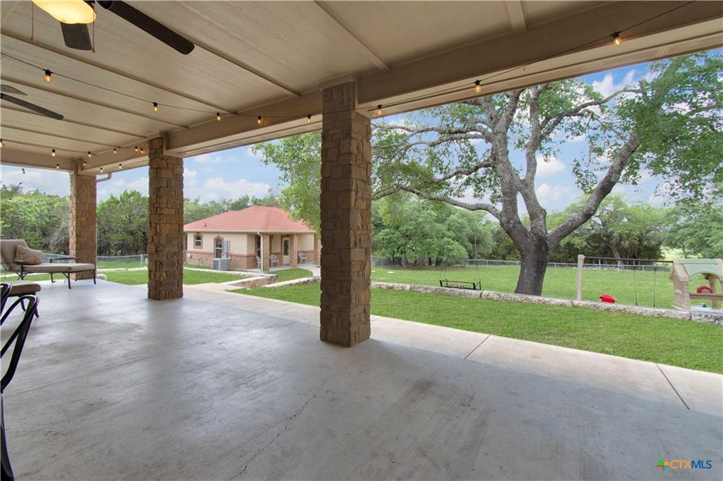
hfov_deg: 100.4
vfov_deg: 77.3
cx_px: 362
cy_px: 240
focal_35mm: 15
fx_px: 301
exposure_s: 1/320
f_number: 7.1
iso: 500
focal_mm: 10
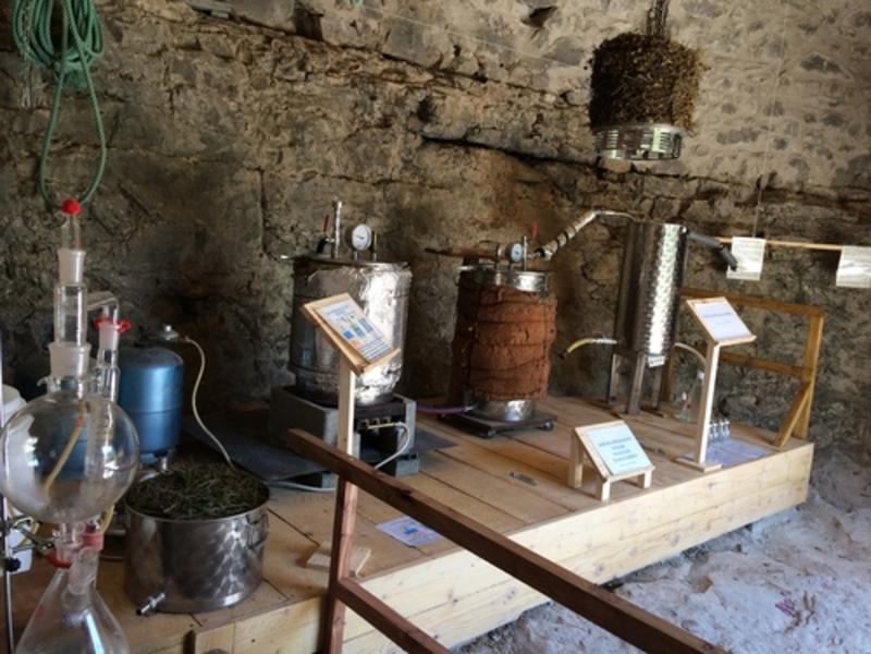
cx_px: 436
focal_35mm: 29
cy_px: 327
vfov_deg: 48.2
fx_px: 730
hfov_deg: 61.7
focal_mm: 4.15
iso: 64
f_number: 2.2
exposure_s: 1/100
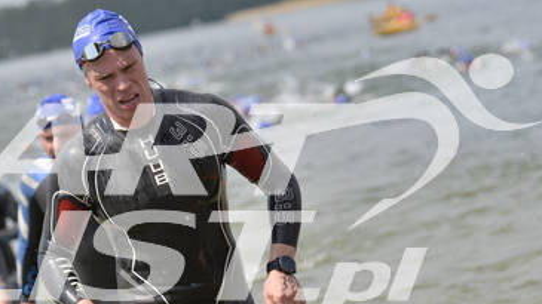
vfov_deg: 5.7
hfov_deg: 10.1
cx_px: 141
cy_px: 185
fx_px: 3060
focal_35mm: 213
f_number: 4
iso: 200
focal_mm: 116
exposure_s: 1/3200
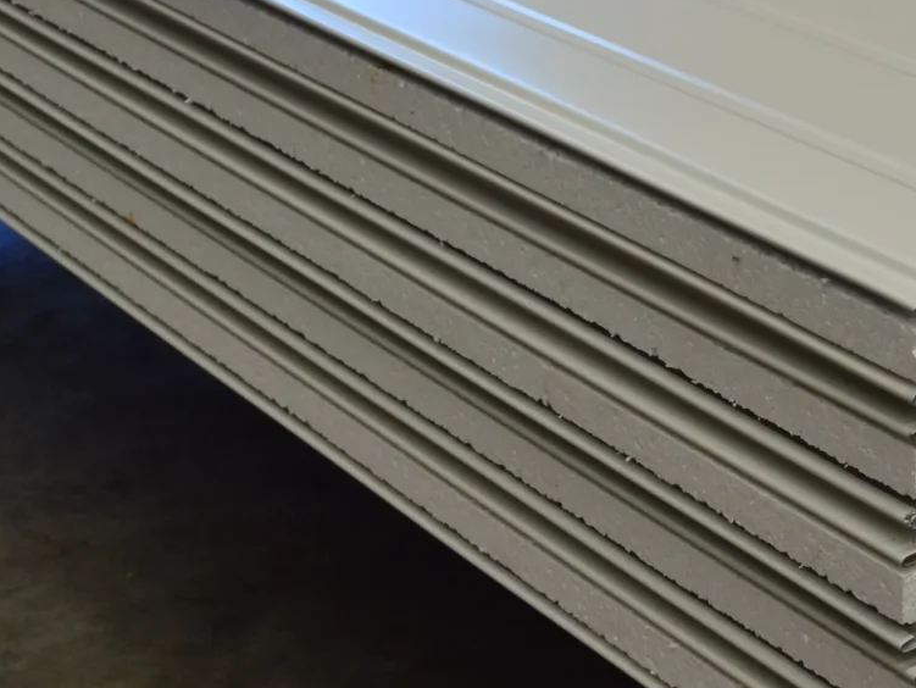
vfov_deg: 13.6
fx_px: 2859
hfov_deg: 17.8
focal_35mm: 108
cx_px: 896
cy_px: 135
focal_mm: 22
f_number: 3.8
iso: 400
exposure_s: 1/250
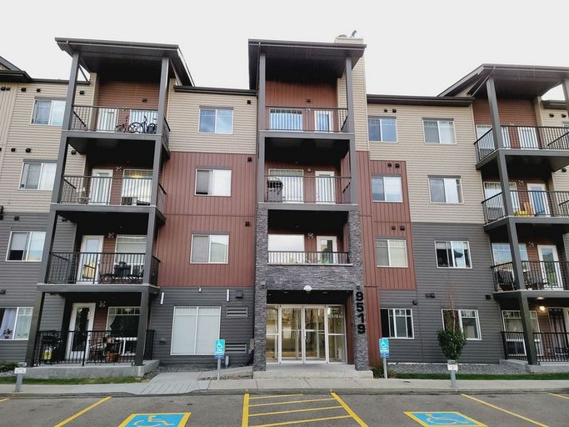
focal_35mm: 25
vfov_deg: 54.9
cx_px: 284
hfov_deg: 69.4
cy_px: 214
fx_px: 411
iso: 25
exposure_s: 1/59
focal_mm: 7
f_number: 1.8
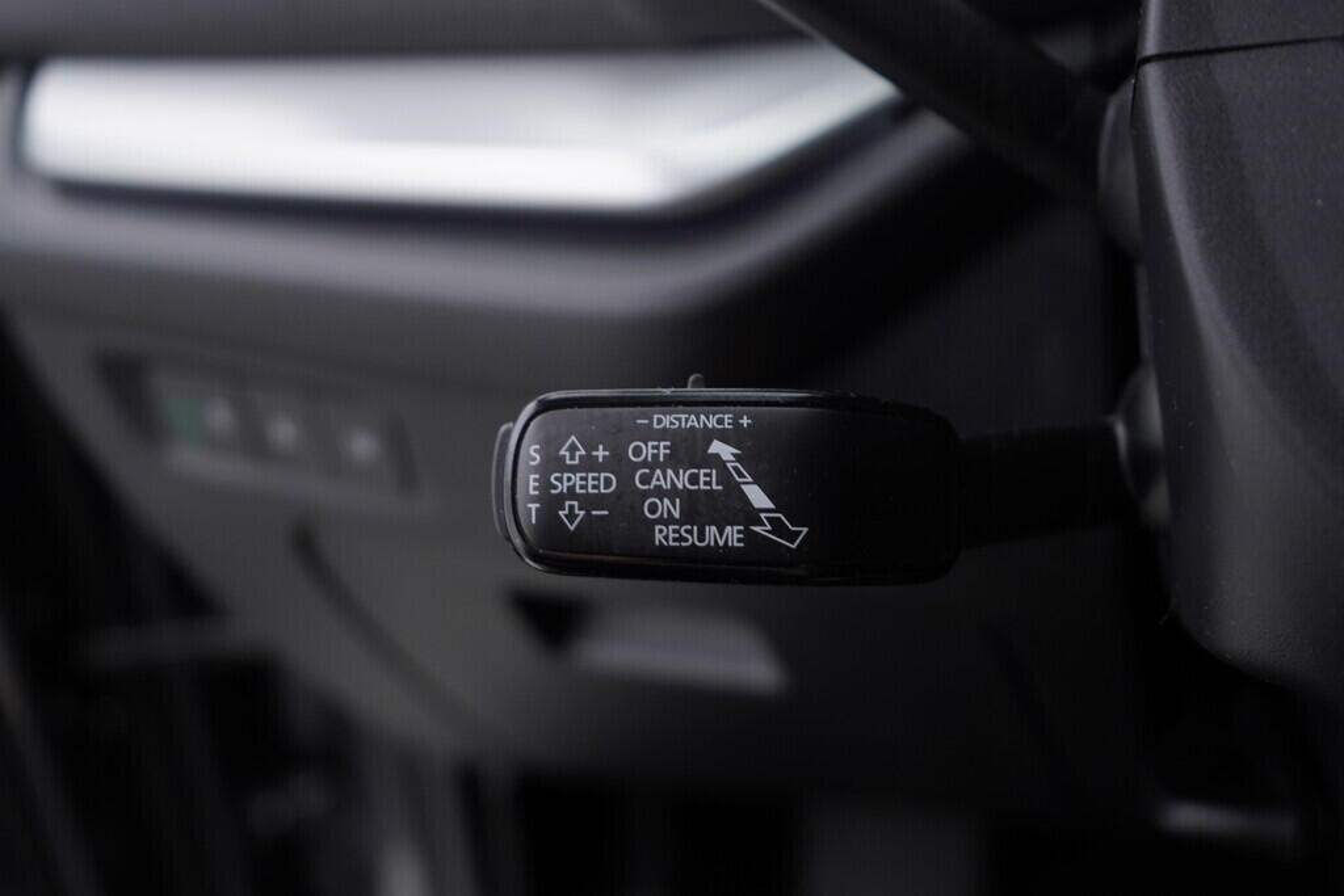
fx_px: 1344
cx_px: 672
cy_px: 448
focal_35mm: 36
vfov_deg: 36.9
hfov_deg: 53.1
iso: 125
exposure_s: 1/50
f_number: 3.2
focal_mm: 24
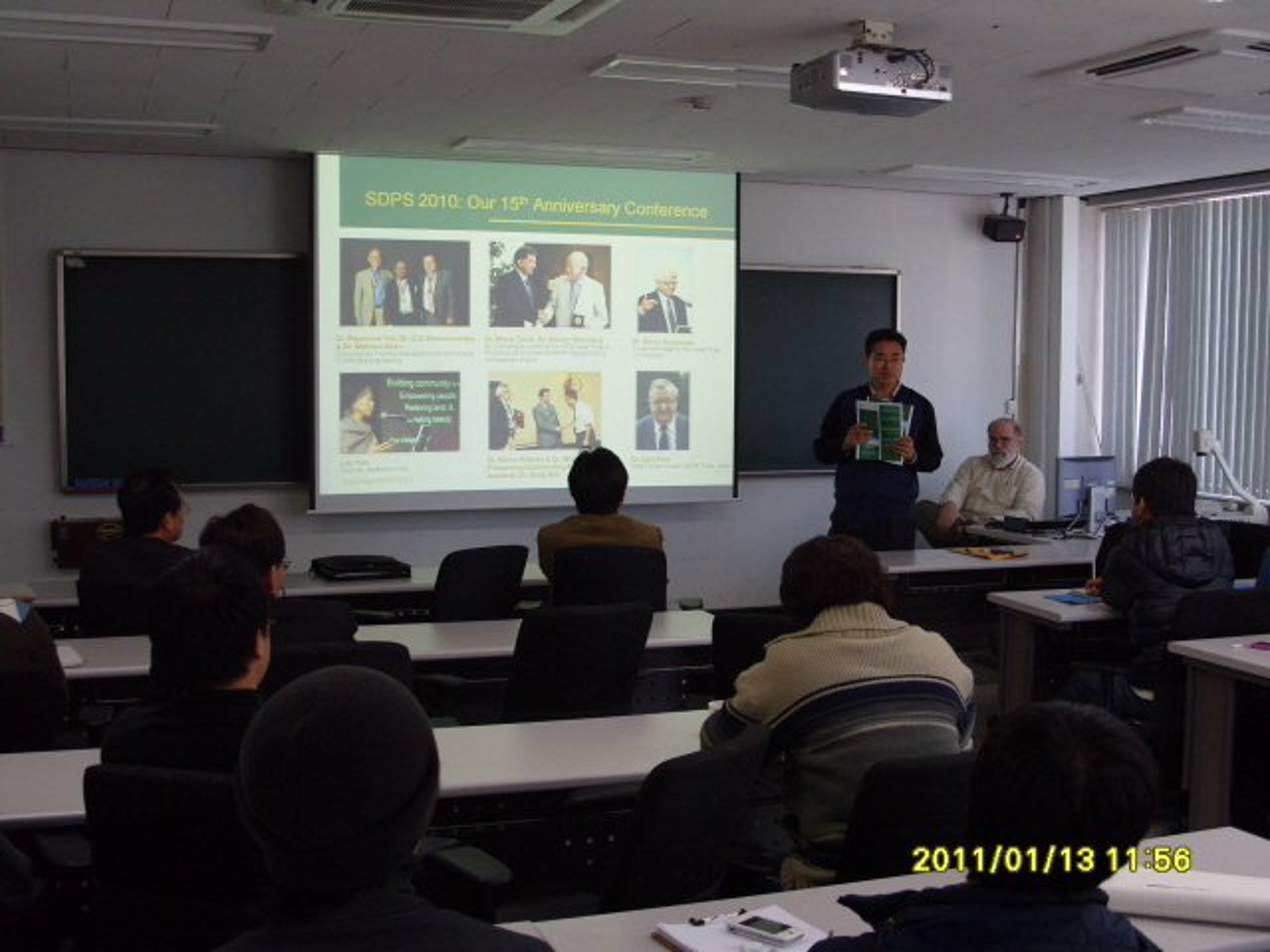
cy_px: 476
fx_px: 1468
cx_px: 635
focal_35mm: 40
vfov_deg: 36.0
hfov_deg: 46.8
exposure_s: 1/60
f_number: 3
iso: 100
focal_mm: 8.9
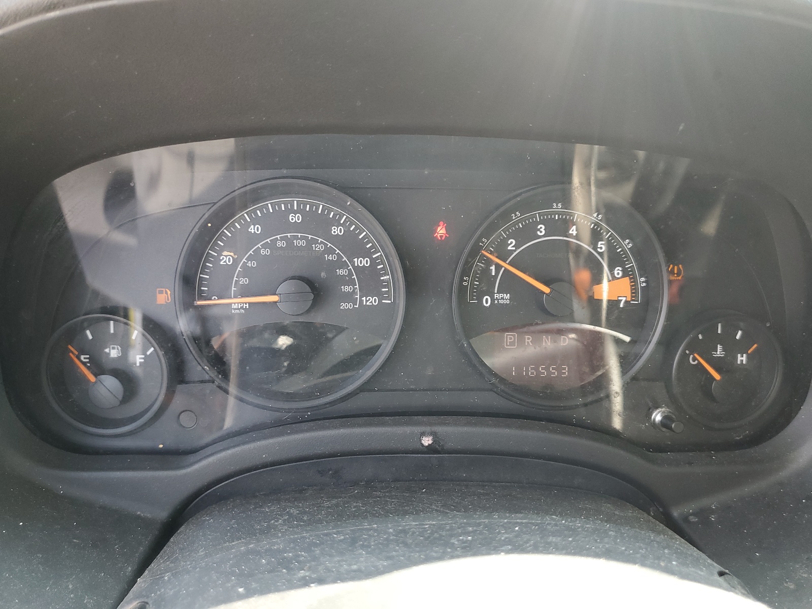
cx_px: 406
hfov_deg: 67.3
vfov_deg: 53.1
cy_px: 304
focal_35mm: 26
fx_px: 610
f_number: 1.5
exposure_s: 1/120
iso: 71
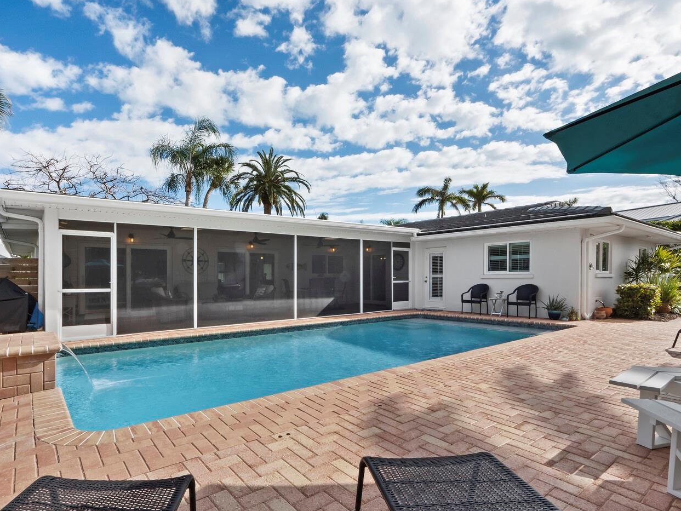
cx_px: 307
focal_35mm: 18
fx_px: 354
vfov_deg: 71.6
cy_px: 261
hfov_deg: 87.5
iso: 320
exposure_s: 1/100
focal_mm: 7
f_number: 13
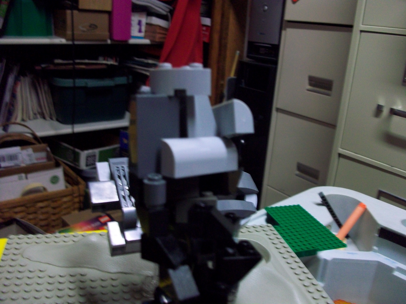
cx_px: 203
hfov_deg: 56.8
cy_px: 152
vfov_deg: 44.2
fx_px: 375
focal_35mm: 32
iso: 160
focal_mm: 5.7
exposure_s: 1/8
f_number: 2.8
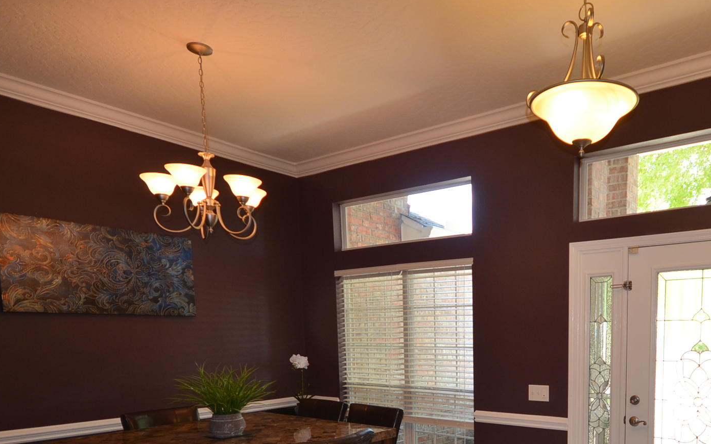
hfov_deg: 66.5
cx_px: 476
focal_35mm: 27
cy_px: 395
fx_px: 523
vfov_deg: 42.4
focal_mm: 10
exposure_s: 1/60
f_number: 4
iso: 400
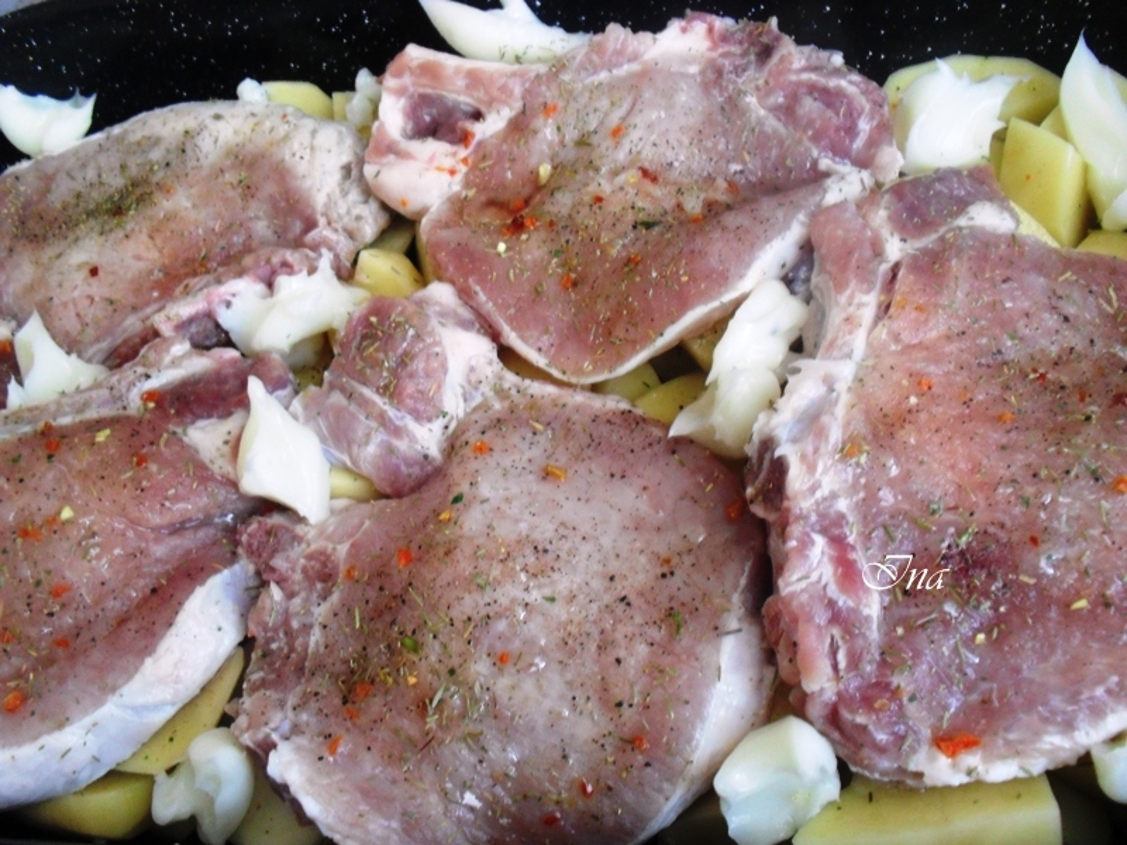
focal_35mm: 35
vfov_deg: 40.7
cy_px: 422
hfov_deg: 52.6
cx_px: 564
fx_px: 1140
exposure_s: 1/8
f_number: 3.2
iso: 200
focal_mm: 6.3
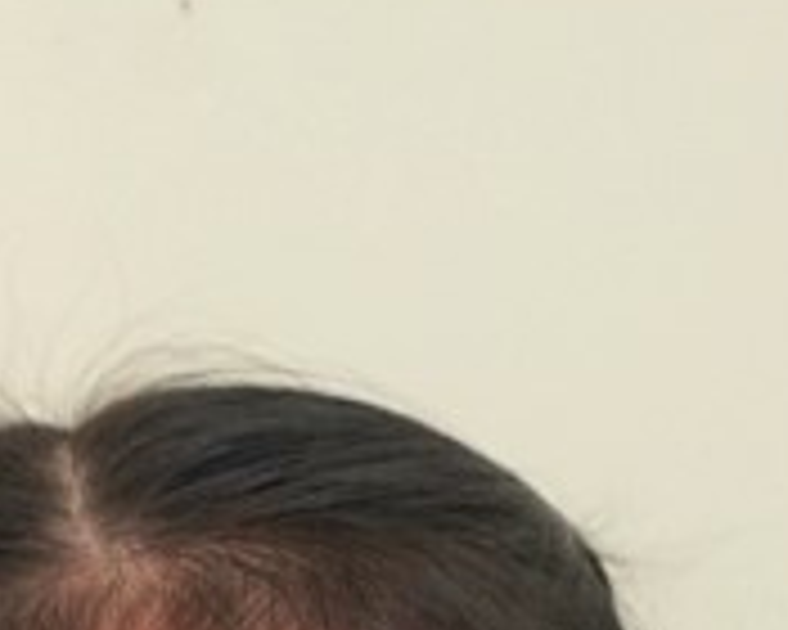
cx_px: -1081
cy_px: 1287
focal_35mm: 766
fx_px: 17864
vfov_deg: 2.0
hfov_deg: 2.5
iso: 1000
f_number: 4
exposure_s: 1/160
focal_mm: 159
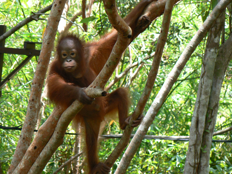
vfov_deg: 8.7
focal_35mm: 171
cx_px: 116
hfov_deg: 11.6
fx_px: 1146
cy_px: 87
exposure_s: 1/60
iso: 80
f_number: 4
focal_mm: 28.6
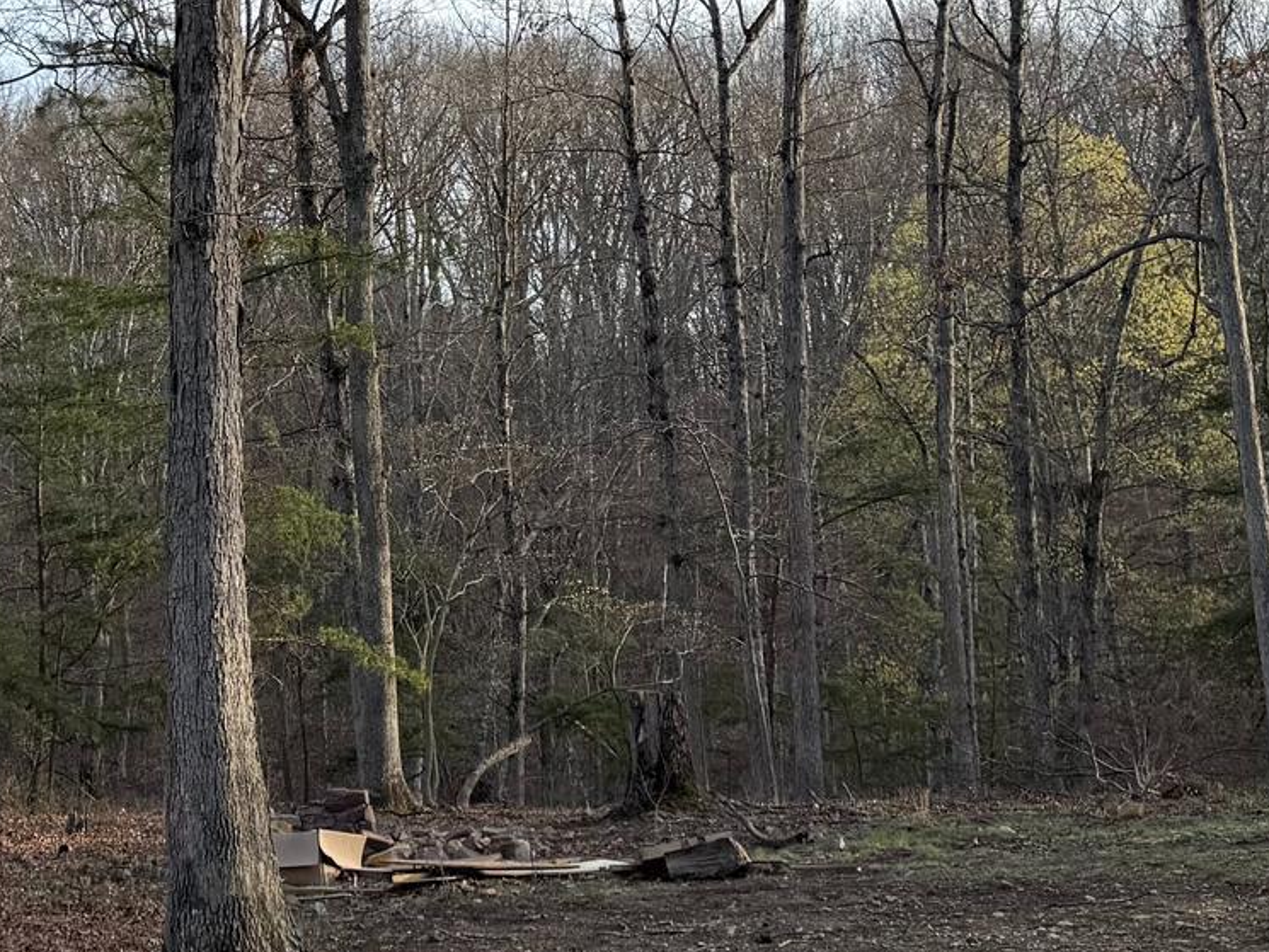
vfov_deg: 22.0
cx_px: 175
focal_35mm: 66
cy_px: 215
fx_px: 2420
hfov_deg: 28.5
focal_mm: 6.76
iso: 80
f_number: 1.78
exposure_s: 1/1337
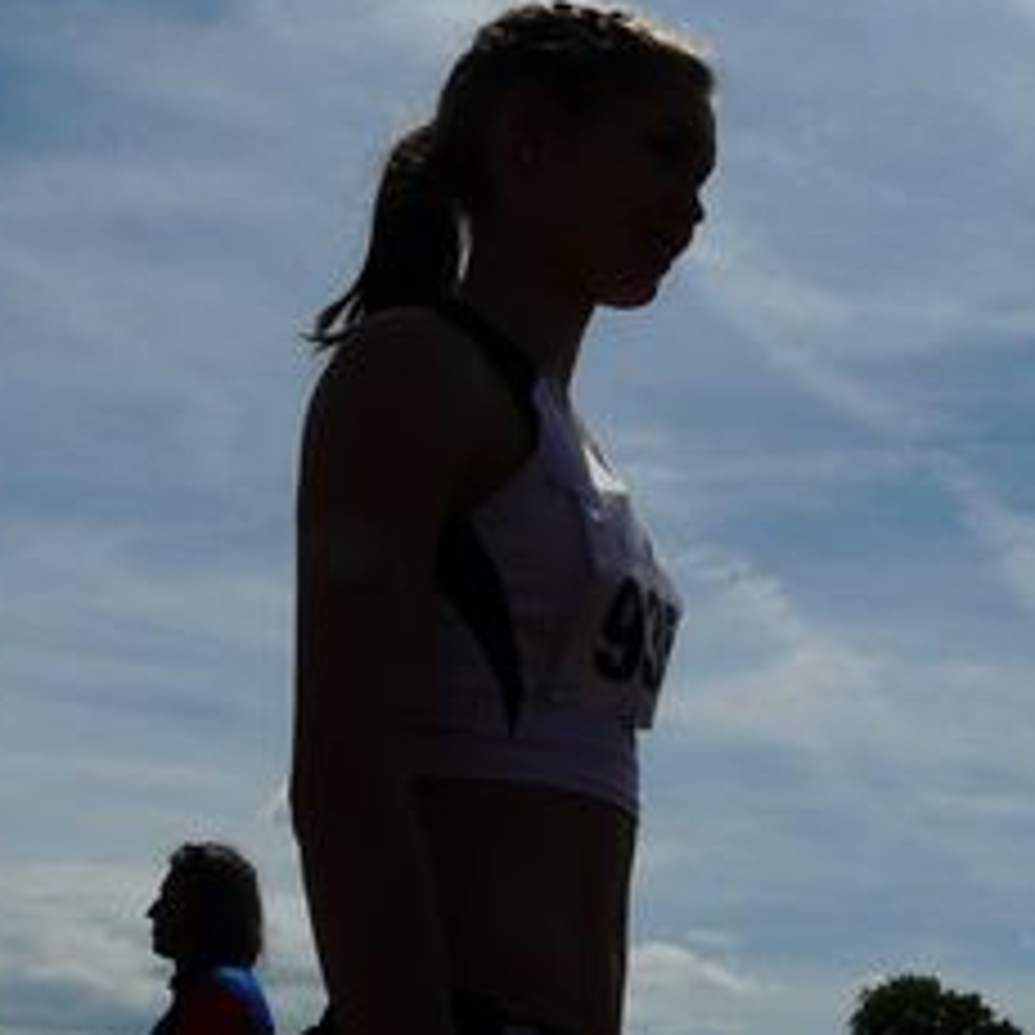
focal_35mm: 69
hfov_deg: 24.5
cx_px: 868
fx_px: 2334
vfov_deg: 24.7
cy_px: 234
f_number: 8
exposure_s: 1/800
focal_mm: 4.6
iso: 100
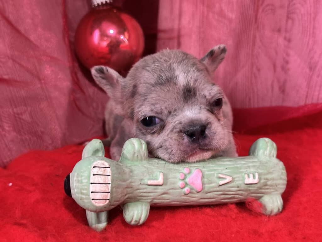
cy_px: 121
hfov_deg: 39.7
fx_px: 446
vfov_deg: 30.3
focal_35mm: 48
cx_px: 161
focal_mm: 6.86
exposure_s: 1/40
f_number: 1.78
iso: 400
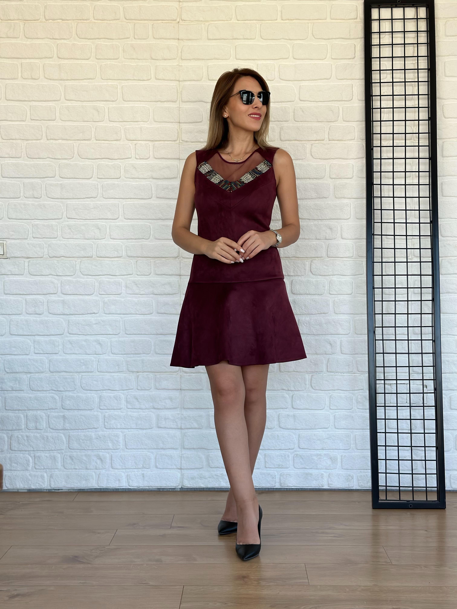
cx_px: 228
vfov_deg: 39.7
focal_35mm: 48
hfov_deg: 30.3
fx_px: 845
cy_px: 304
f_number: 1.78
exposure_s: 1/383
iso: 80
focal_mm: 6.86
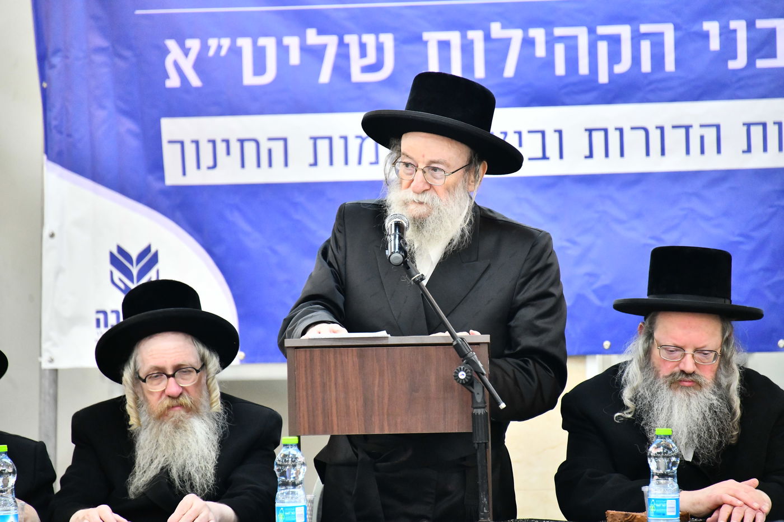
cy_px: 261
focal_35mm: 300
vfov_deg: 4.6
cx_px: 392
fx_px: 6532
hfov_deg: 6.9
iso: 5000
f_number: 5.6
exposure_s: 1/125
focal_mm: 300
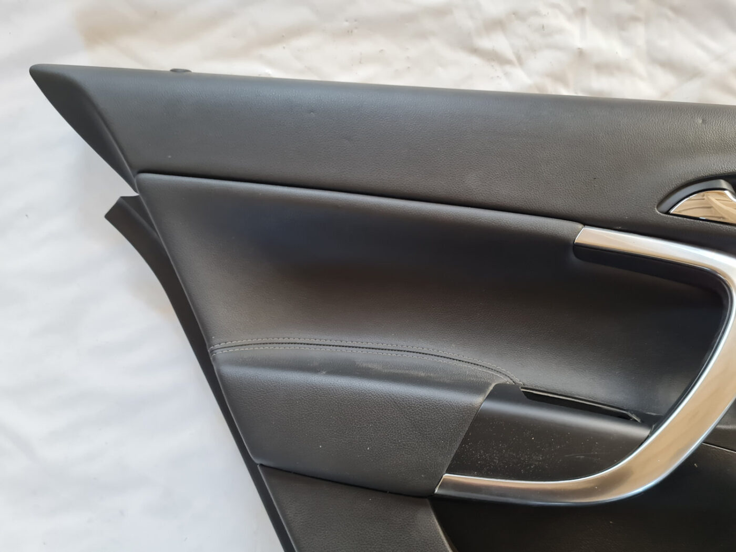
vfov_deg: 53.1
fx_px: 553
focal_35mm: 26
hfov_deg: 67.3
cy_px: 276
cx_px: 368
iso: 250
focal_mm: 5.4
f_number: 1.8
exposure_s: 1/50
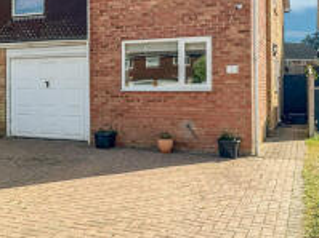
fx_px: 378
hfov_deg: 45.4
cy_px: 17
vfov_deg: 33.0
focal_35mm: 41
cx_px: 118
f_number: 2.2
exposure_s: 1/950
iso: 40
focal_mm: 2.22
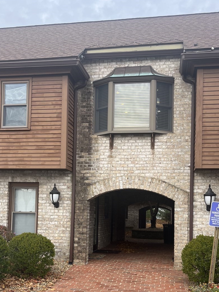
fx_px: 321
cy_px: 201
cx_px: 121
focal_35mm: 38
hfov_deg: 37.7
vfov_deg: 47.9
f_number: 1.6
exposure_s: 1/913
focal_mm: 5.1
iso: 50
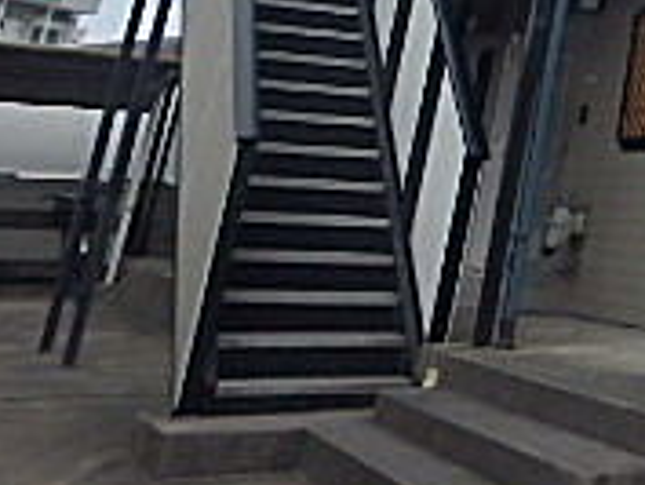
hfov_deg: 20.1
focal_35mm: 76
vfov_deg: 17.0
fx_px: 1417
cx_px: 1093
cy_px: -306
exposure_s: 1/400
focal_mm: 3.7
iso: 125
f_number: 6
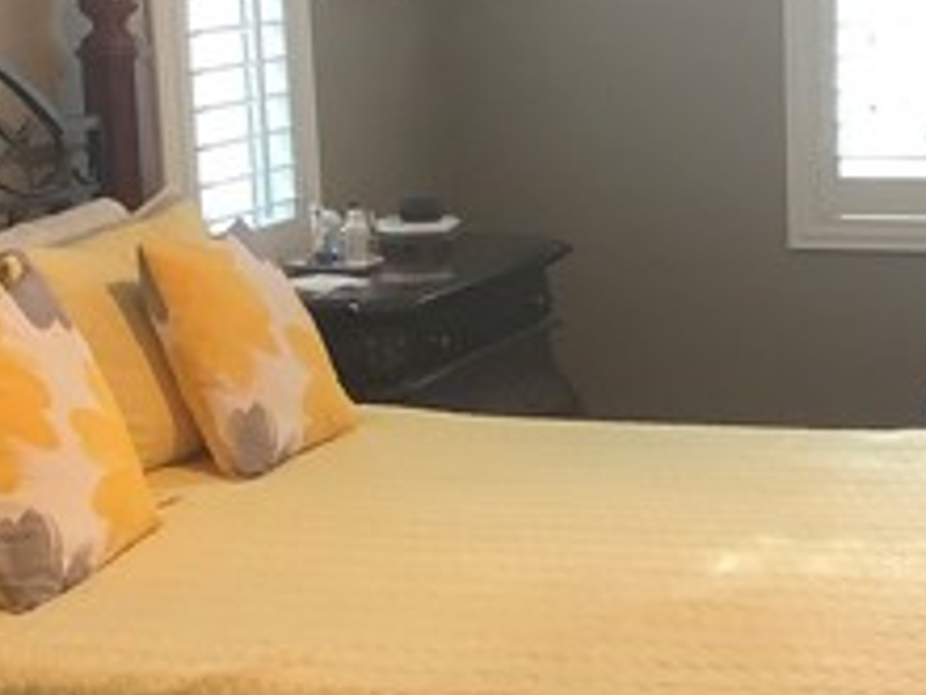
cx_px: 539
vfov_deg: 16.4
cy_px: 375
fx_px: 2408
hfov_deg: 21.8
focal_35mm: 90
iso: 200
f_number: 2.4
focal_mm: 3.3
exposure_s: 1/60
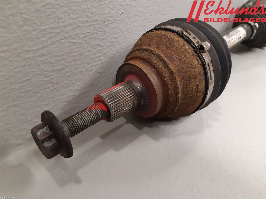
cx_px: 133
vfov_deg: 53.1
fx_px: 200
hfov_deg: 67.3
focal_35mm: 26
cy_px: 100
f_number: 1.7
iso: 320
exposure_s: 1/50
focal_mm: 3.93
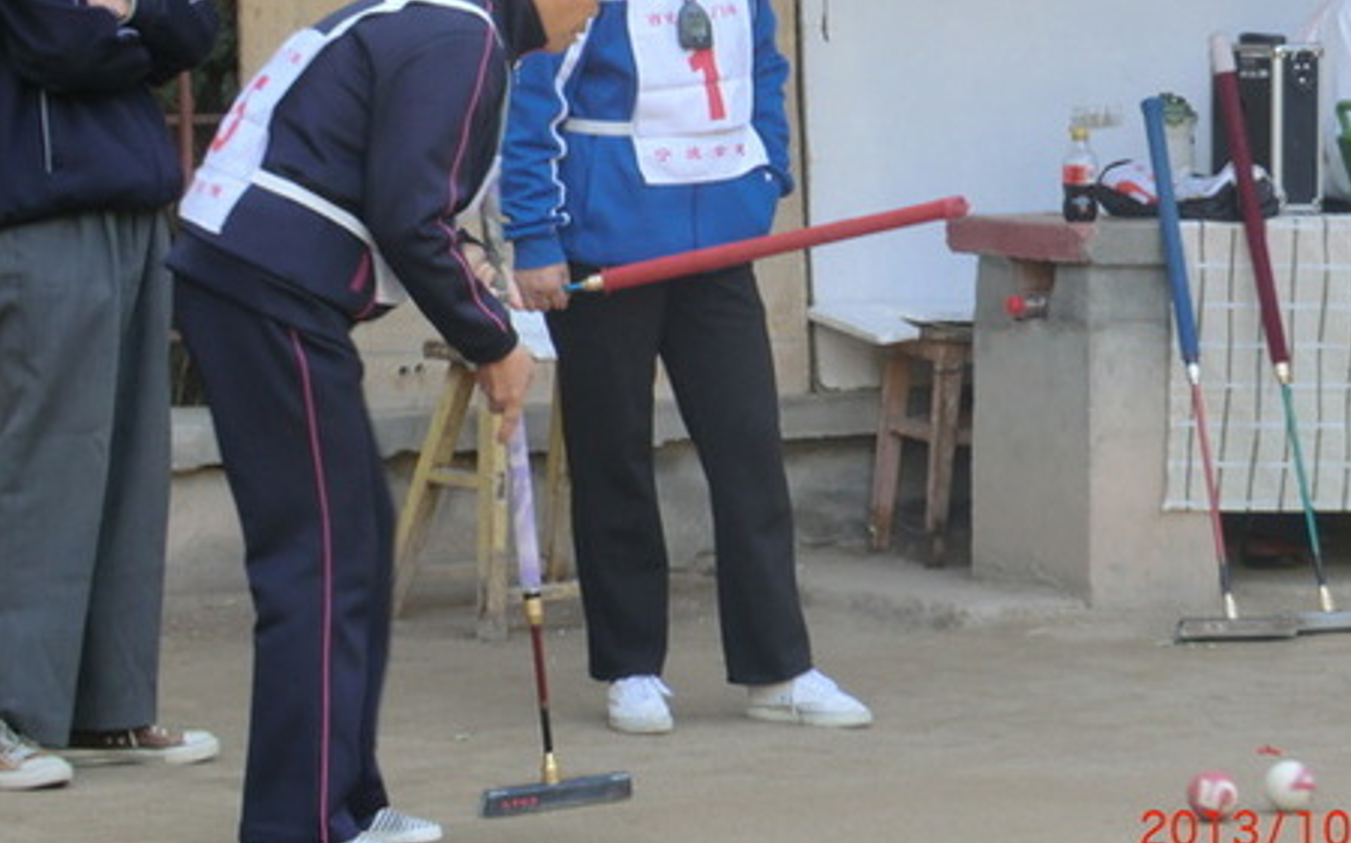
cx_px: 874
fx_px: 7546
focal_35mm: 205
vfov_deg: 6.4
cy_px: 291
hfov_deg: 10.2
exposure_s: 1/80
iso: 100
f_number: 4.6
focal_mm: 25.9
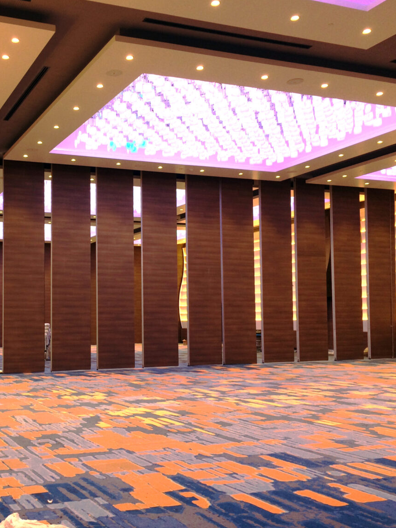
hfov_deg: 35.4
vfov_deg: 47.9
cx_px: 69
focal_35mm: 39
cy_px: 263
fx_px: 595
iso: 50
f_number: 2.2
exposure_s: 1/50
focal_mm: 4.15
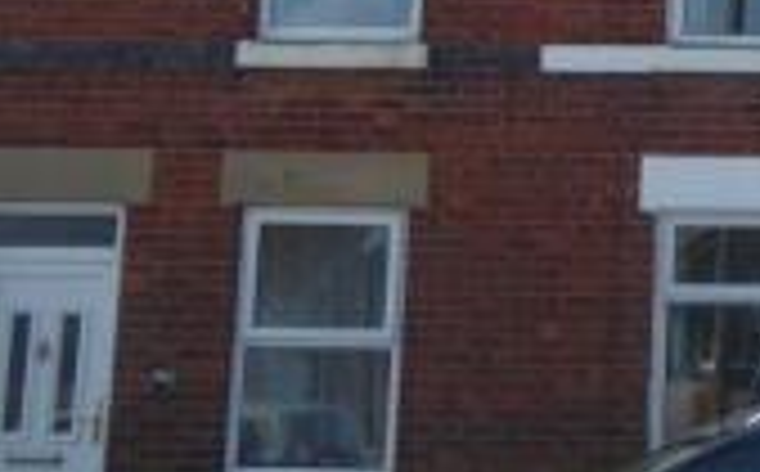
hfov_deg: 21.2
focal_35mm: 88
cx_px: 1019
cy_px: 56
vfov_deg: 14.6
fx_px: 1820
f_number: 3.3
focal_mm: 4.3
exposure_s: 1/640
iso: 100
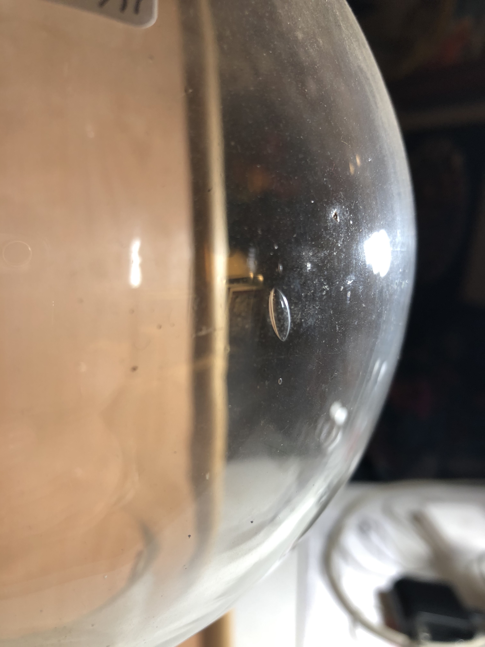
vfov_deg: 63.4
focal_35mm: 28
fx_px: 523
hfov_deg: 49.7
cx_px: 242
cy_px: 324
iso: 40
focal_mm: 3.99
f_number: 1.8
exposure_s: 1/24
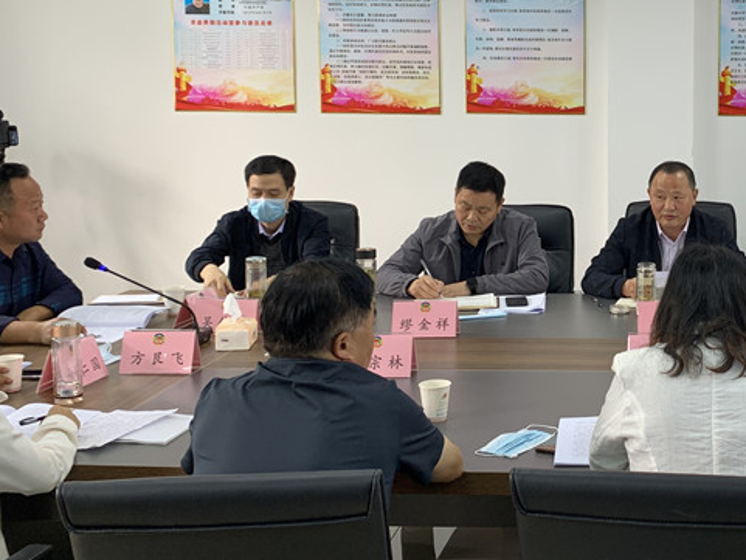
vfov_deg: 27.0
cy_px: 214
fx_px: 1164
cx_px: 650
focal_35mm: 54
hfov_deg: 33.9
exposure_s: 1/61
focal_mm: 4.25
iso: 50
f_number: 1.8
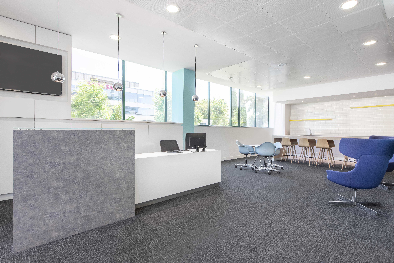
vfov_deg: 67.4
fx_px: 197
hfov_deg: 90.0
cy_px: 132
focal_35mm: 18
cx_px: 197
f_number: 9
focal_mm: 18
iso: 250
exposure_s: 1/100
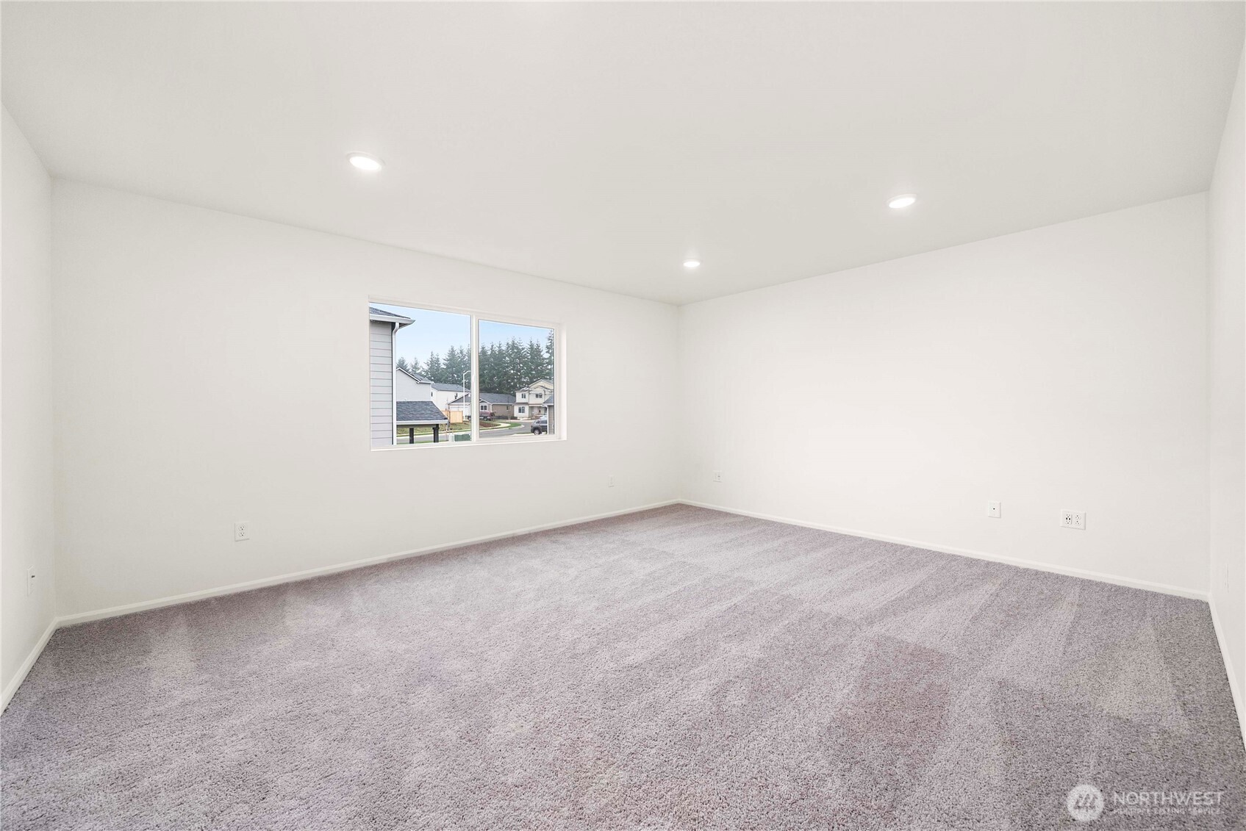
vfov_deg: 85.5
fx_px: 450
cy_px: 416
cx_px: 623
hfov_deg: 108.3
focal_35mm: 13
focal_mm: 13
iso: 80
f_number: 6.3
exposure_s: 1/80
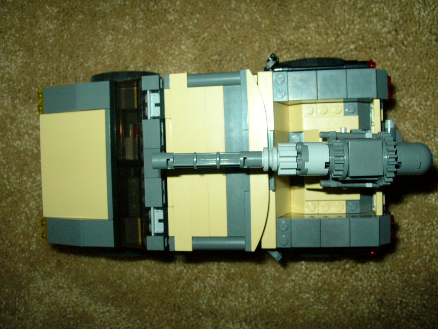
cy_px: 164
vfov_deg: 39.7
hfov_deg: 51.4
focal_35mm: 36
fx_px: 456
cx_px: 219
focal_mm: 6
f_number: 3.7
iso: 200
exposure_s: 1/60.1
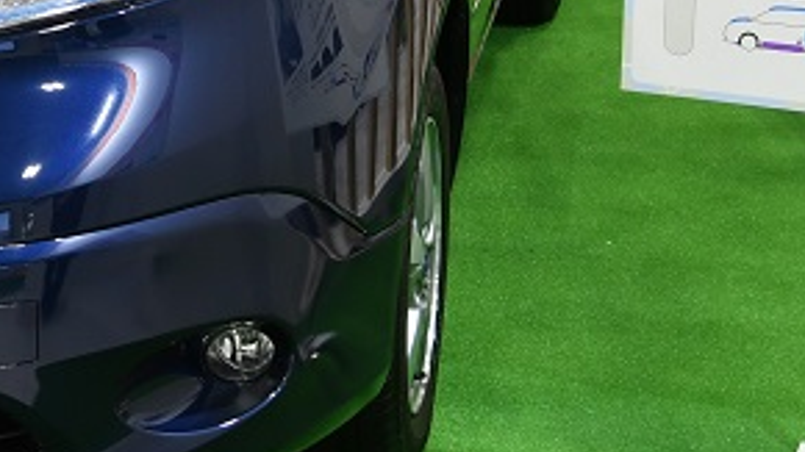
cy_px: -125
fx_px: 2497
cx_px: 203
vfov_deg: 10.2
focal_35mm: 117
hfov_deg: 18.2
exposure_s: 1/40
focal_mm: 24
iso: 360
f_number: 4
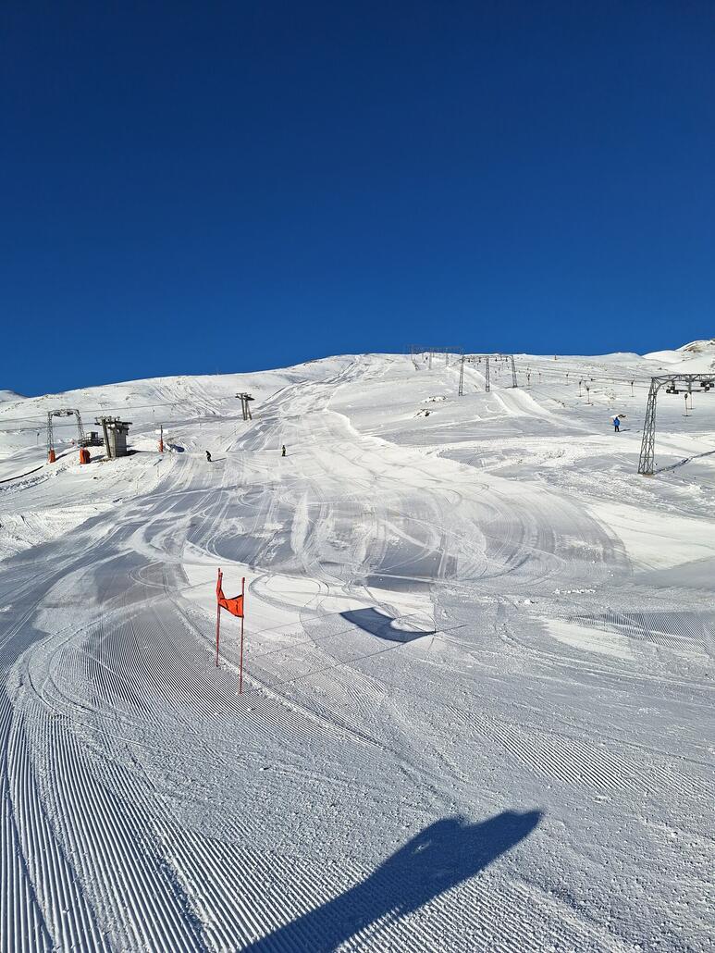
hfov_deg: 58.9
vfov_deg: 73.9
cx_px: 358
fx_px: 633
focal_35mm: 23
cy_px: 476
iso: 40
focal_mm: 5.54
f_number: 1.8
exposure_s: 1/4566
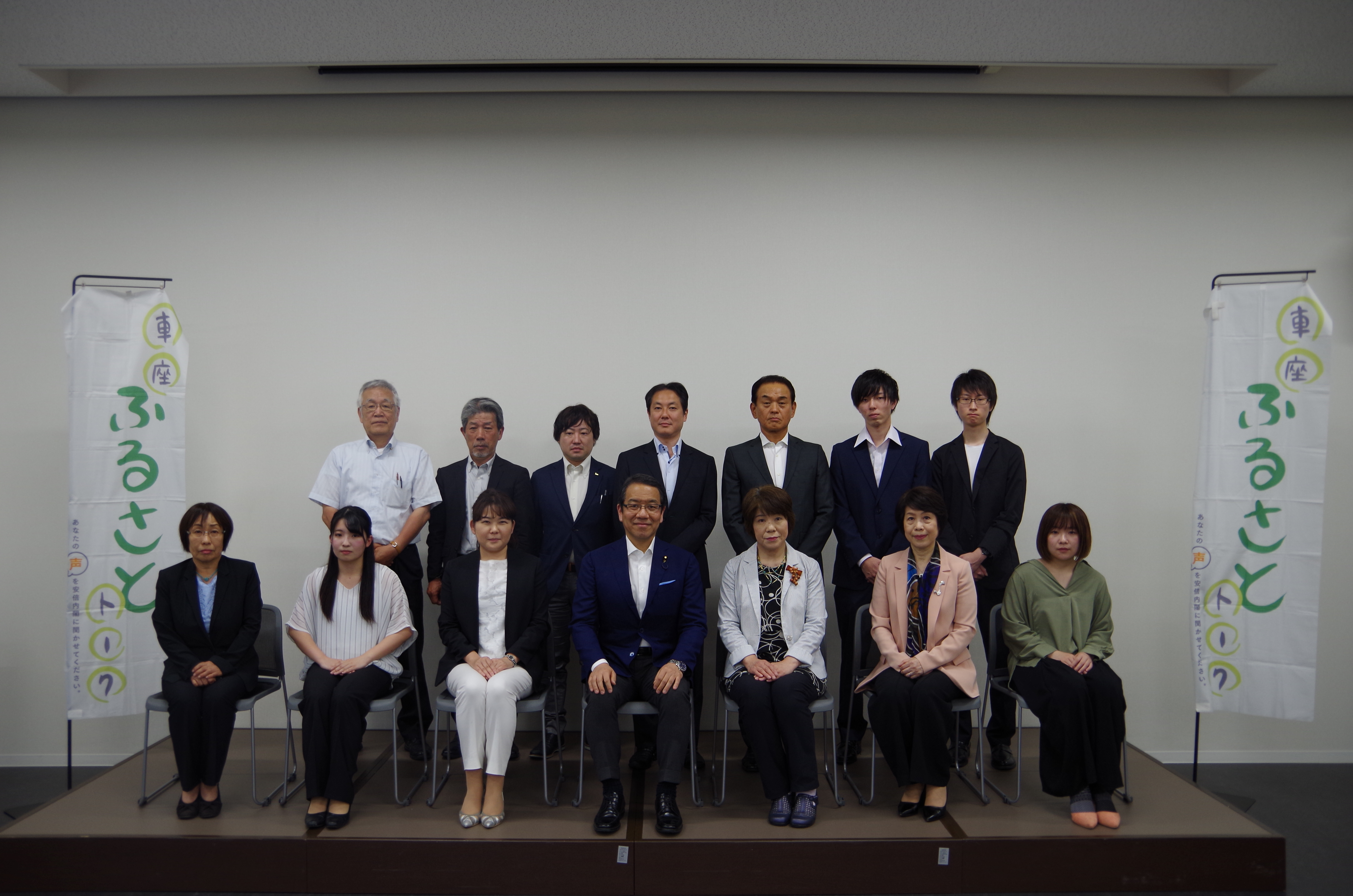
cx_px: 676
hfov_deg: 60.4
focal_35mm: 31
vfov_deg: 42.2
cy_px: 448
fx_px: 1163
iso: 200
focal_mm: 21
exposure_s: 1/50
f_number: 4
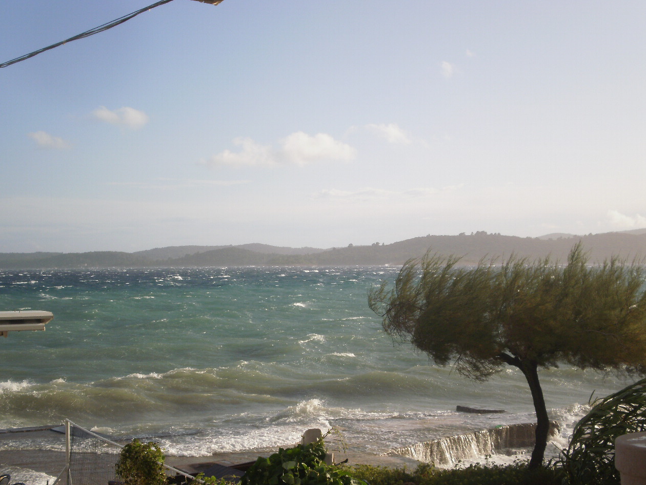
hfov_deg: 30.7
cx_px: 319
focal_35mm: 63
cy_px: 241
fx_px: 1176
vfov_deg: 23.3
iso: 100
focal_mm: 10.3
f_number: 5.9
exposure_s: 1/640
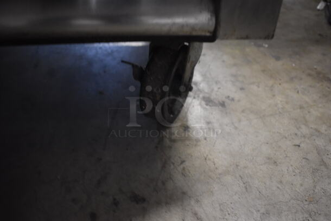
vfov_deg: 40.1
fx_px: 304
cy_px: 110
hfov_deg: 57.2
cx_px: 166
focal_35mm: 33
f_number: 3.8
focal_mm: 22
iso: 3200
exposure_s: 1/40
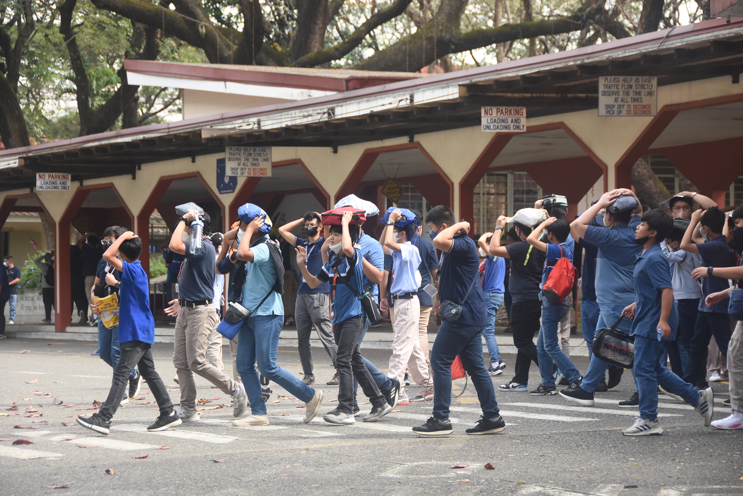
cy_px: 247
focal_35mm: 136
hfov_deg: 15.1
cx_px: 370
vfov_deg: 10.1
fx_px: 2807
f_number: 5.3
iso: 500
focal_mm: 90
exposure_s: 1/500
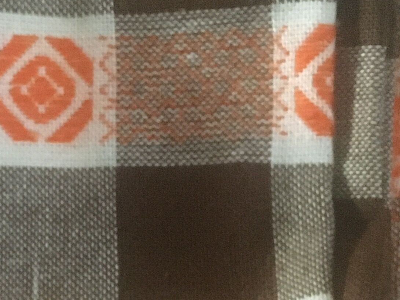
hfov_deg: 17.9
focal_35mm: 107
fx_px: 1237
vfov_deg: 13.4
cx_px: -14
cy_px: 376
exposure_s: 1/17
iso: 320
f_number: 2.2
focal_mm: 4.15
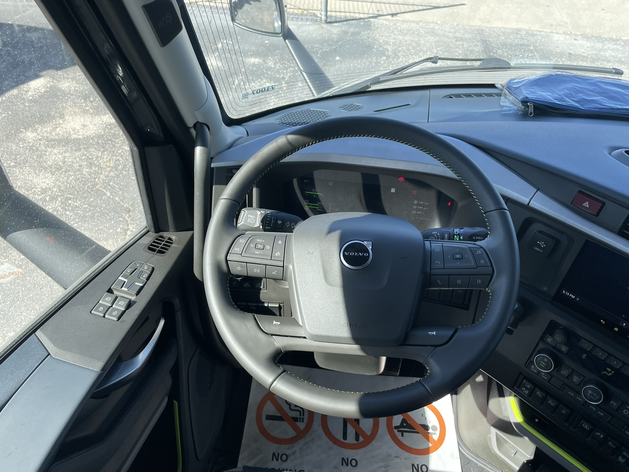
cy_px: 236
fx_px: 472
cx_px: 314
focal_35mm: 26
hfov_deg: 67.3
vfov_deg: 53.1
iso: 32
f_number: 1.6
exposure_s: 1/561
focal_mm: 4.2
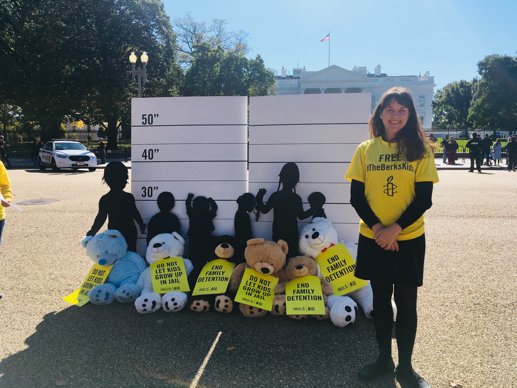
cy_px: 194
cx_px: 258
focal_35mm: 29
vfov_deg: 48.2
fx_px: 433
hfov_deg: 61.7
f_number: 2.2
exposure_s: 1/1637
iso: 25
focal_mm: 4.15
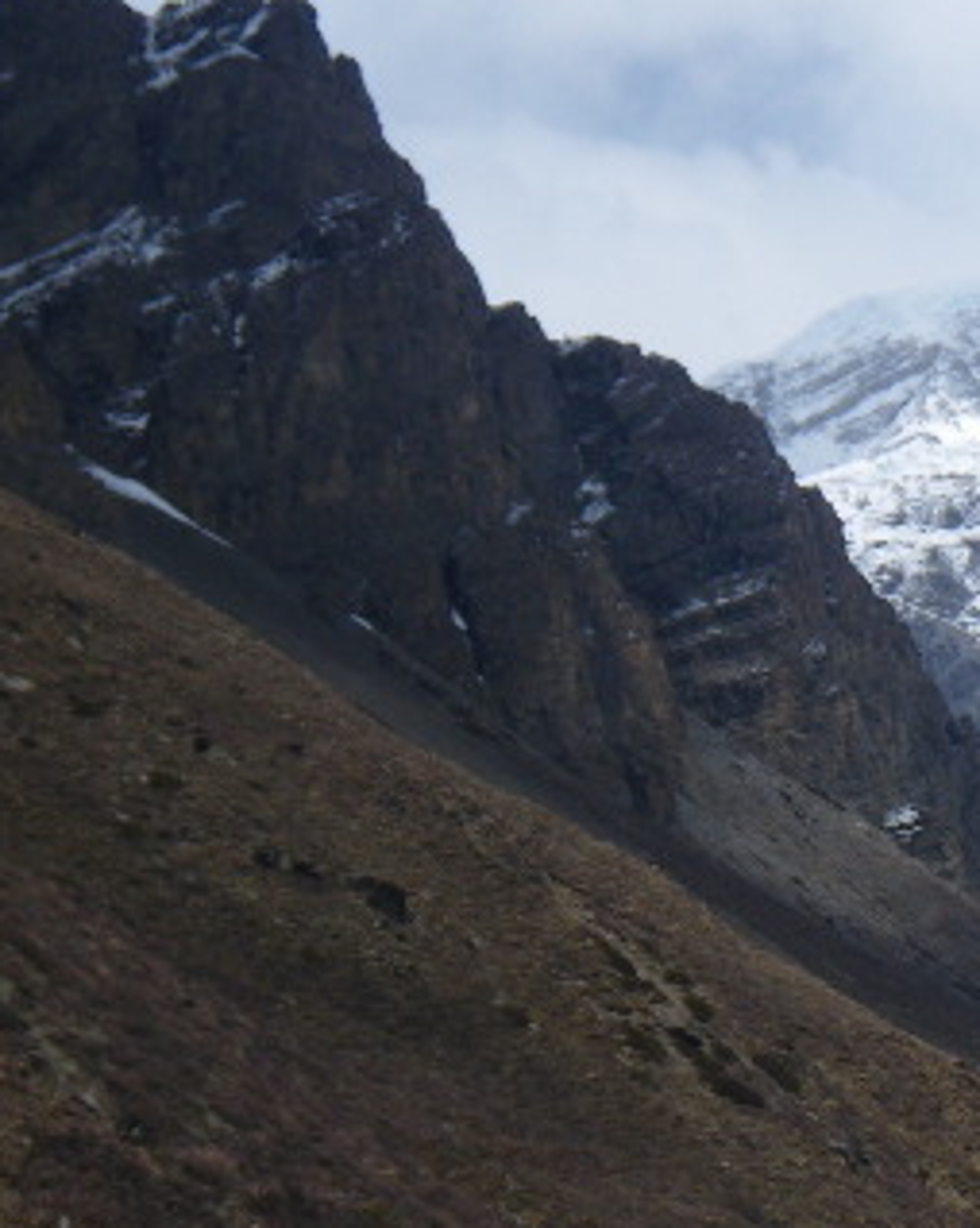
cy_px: 877
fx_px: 3992
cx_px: 1422
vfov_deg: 17.4
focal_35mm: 110
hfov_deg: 13.3
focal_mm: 7.5
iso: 50
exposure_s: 1/640
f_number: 5
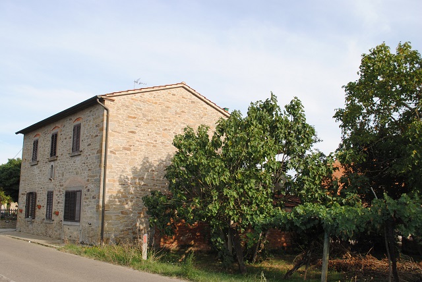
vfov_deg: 40.0
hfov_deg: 57.2
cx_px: 211
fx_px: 387
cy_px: 141
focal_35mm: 33
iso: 100
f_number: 7.1
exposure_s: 1/200
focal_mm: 22
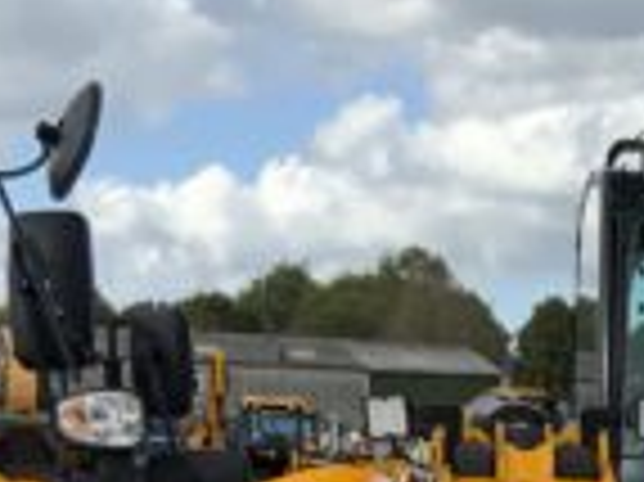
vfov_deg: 10.4
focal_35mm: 130
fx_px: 2417
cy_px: 1000
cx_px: 676
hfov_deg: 14.9
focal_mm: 3
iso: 16
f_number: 1.8
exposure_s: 1/929
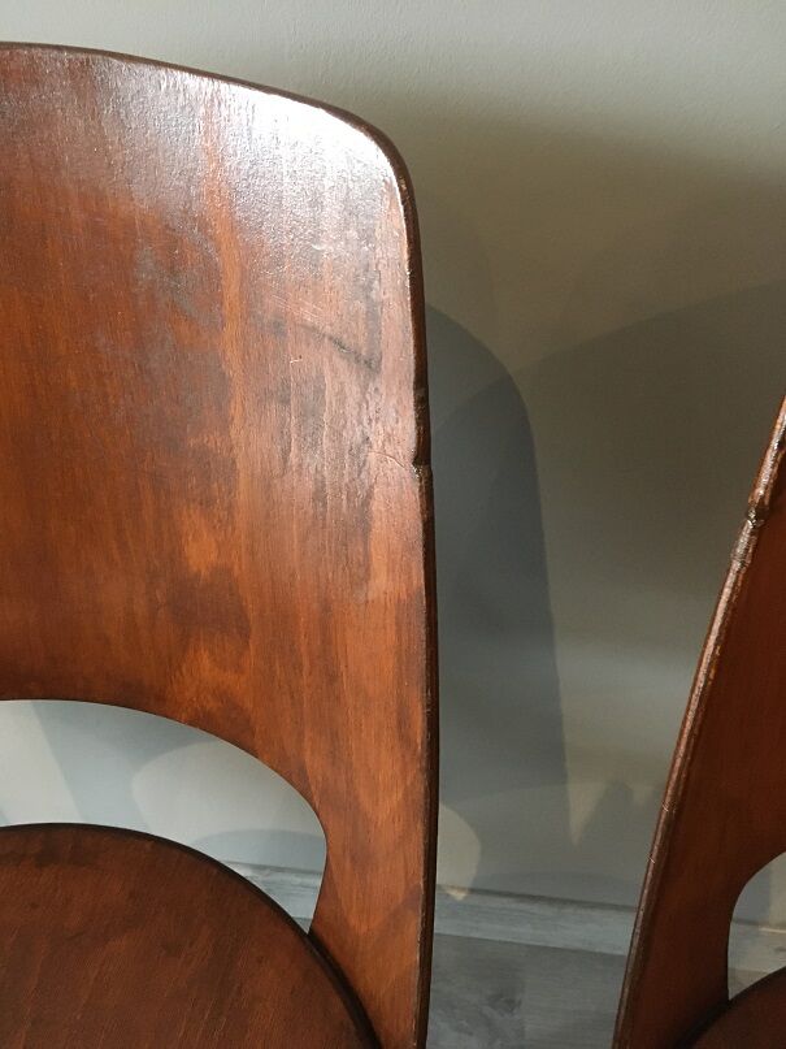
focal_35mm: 29
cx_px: 393
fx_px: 878
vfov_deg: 61.7
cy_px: 524
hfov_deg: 48.2
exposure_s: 1/17
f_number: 2.2
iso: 200
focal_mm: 4.15
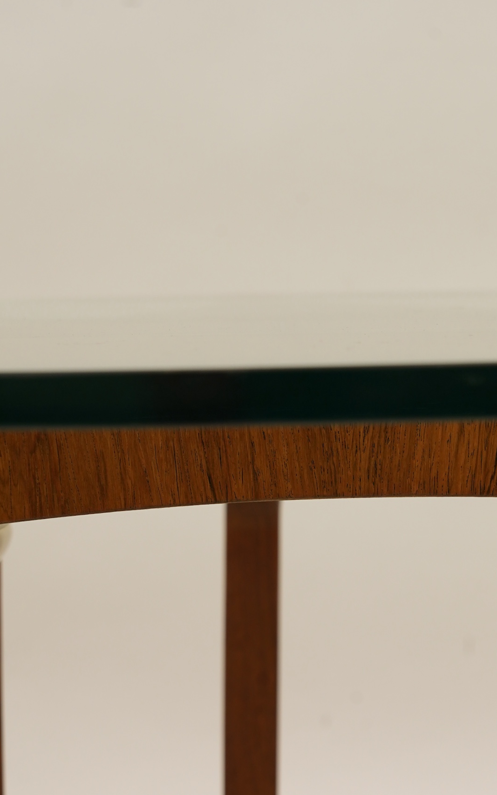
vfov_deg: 12.2
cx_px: 356
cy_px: 464
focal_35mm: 172
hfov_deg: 7.6
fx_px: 3727
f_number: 8
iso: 800
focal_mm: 105
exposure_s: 1/125
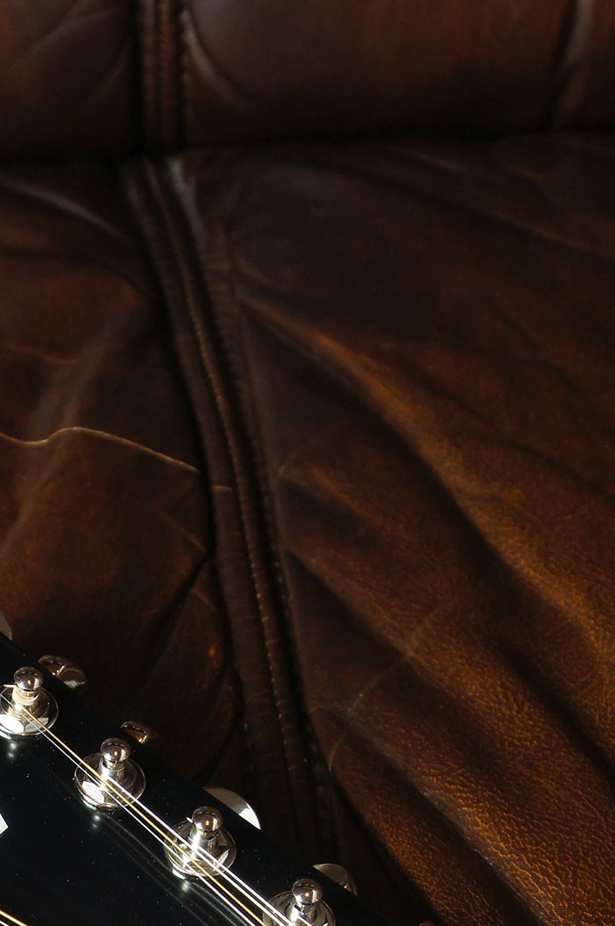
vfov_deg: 20.4
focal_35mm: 97
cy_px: 910
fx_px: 2491
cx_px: 85
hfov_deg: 14.0
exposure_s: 1/10
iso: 400
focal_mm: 30
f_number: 8
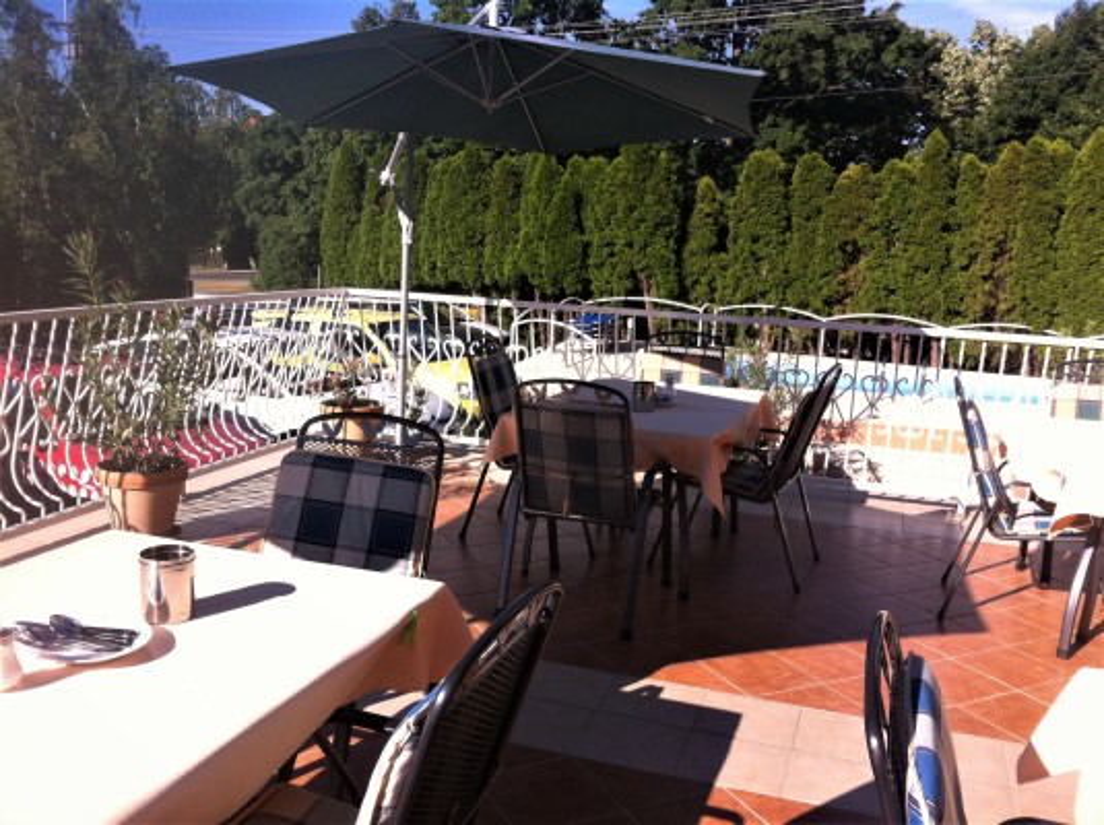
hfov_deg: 52.7
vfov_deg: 40.6
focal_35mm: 35
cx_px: 552
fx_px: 1115
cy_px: 412
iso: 80
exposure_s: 1/1005
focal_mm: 3.85
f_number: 2.8
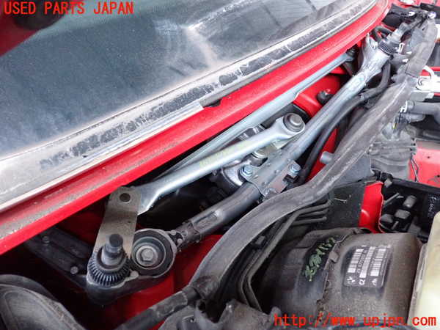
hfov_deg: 60.0
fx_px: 381
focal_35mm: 30
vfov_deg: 46.8
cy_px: 165
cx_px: 220
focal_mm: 5.4
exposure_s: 1/125
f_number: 2.3
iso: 1000
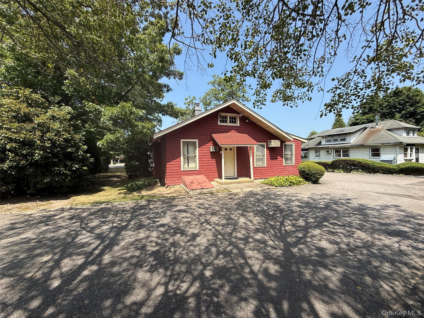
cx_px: 212
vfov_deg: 85.7
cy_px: 159
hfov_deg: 102.1
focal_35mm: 14
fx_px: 171
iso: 50
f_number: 2.2
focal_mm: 2.22
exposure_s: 1/853
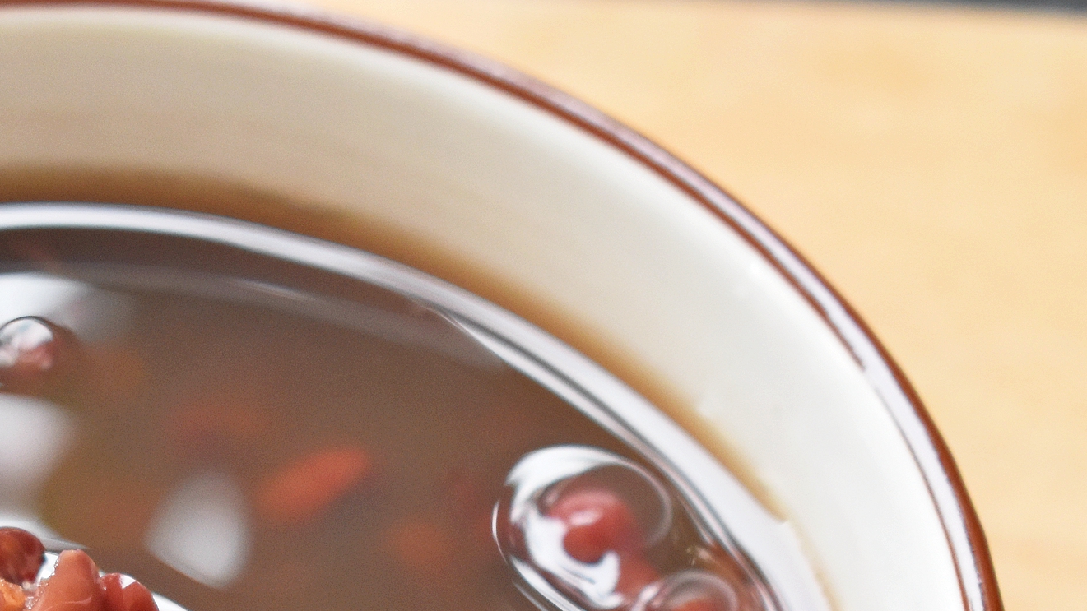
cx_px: 13
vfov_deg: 6.1
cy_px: 809
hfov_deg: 10.9
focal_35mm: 196
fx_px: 5655
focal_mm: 55
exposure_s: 1/160
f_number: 5.6
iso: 800
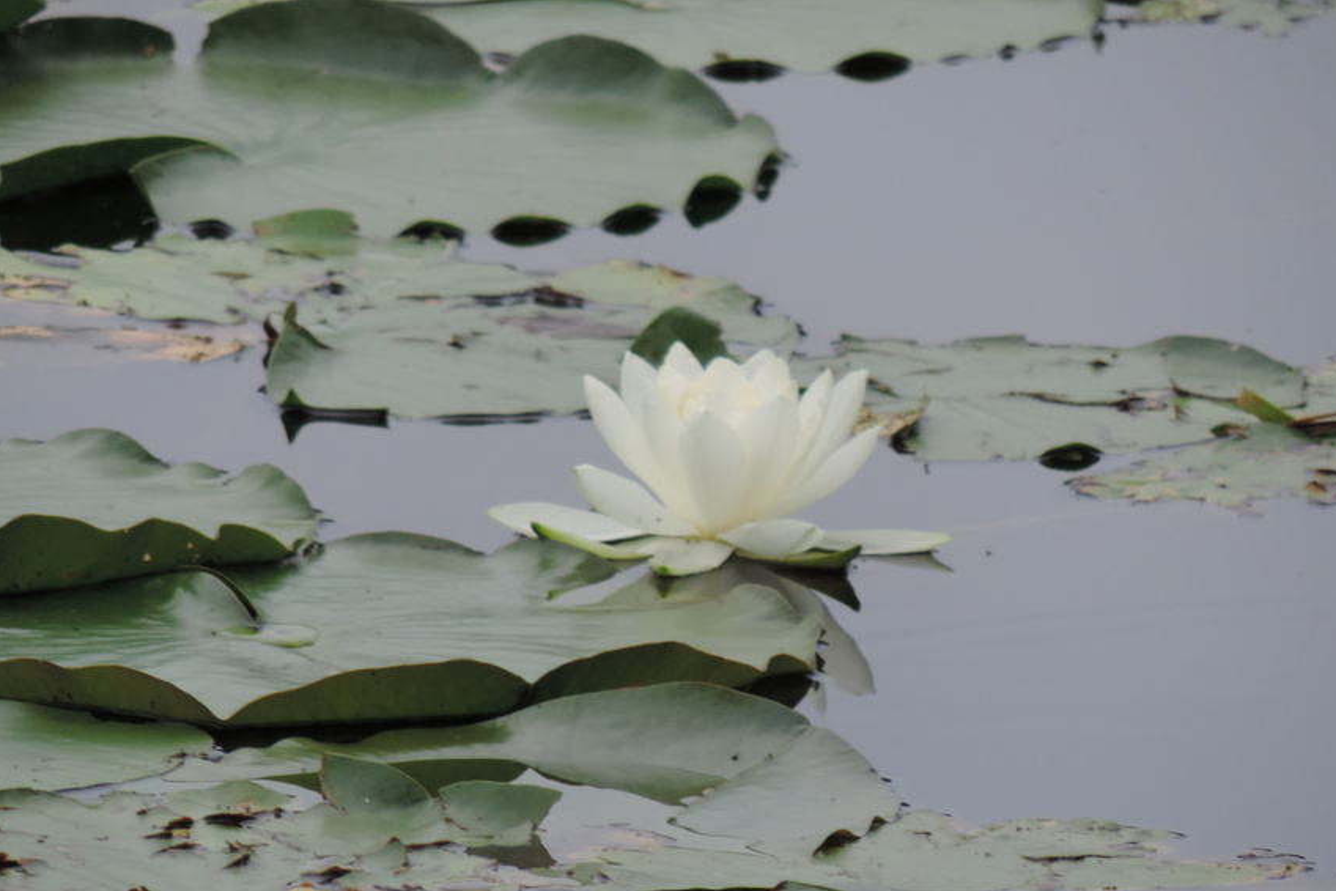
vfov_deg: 1.4
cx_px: 601
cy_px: 590
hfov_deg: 2.1
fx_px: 37257
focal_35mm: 1004
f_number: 5.2
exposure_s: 1/400
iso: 200
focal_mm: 142.6
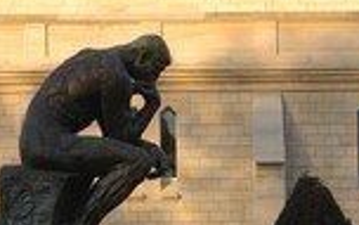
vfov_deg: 6.4
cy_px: 296
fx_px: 1986
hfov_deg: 10.3
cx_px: 60
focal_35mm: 203
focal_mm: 48
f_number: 4
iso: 100
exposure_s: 1/160
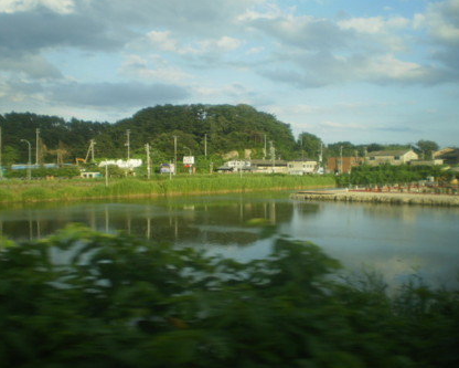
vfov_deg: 39.2
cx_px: 228
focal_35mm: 38
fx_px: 516
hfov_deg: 47.9
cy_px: 186
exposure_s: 1/320
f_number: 3.1
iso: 64
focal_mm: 6.3
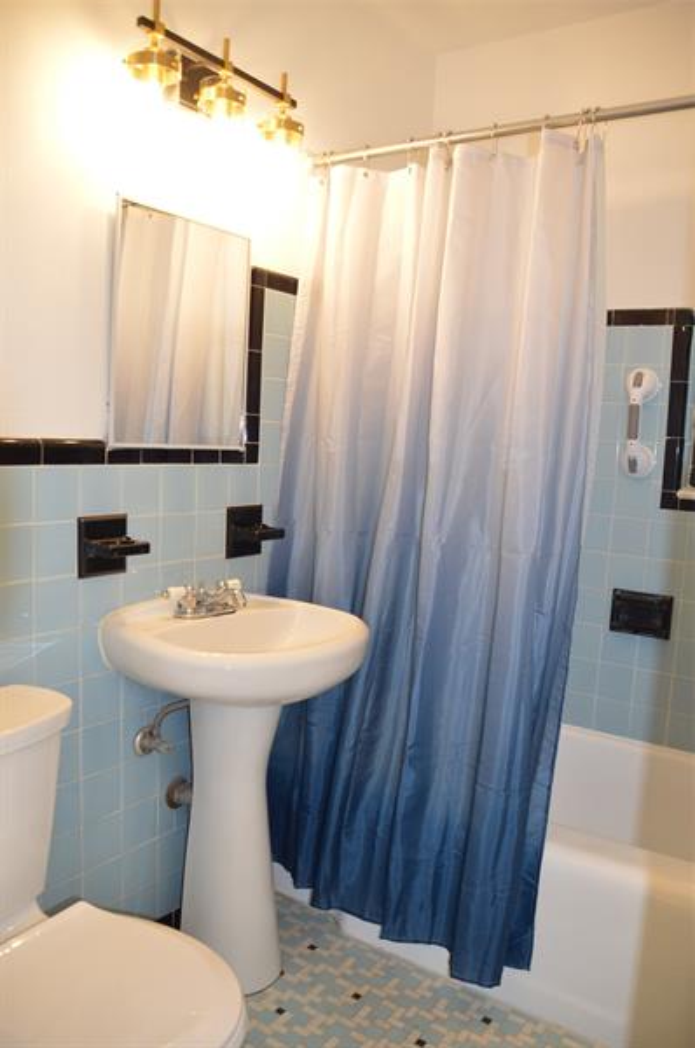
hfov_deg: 47.8
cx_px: 348
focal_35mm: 27
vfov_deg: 67.5
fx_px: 785
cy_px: 524
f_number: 4
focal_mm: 18
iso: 400
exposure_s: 1/60
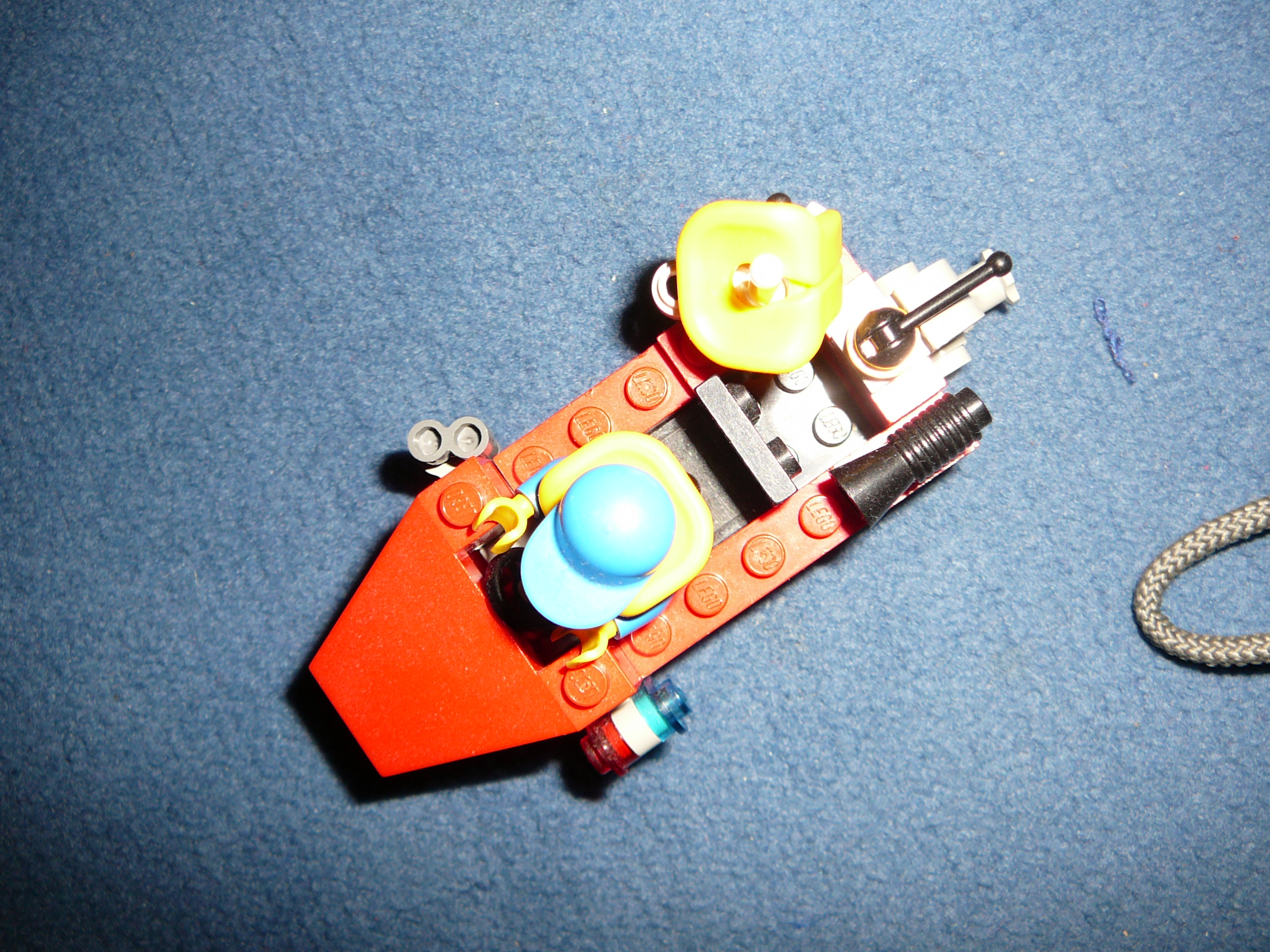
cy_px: 476
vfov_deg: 40.7
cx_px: 635
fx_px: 1284
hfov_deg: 52.6
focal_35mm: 35
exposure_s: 1/30
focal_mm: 5.2
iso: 80
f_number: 2.8
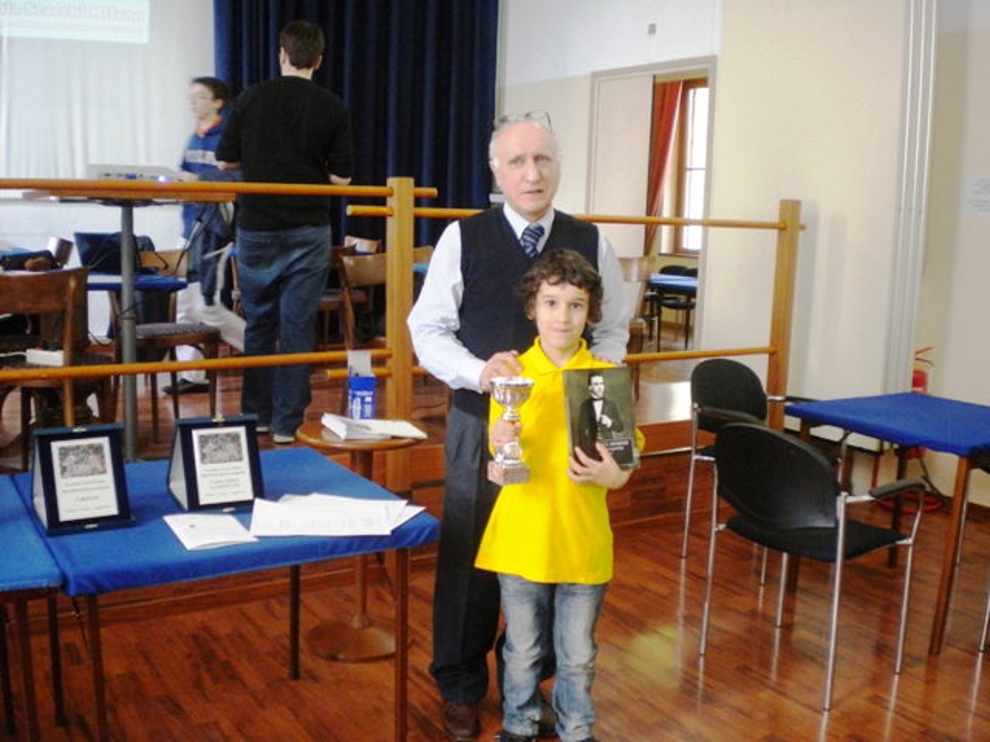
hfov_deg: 52.6
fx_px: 1001
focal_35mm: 35
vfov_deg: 40.7
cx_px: 495
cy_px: 371
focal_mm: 6.3
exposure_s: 1/52.3
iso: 384
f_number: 3.1
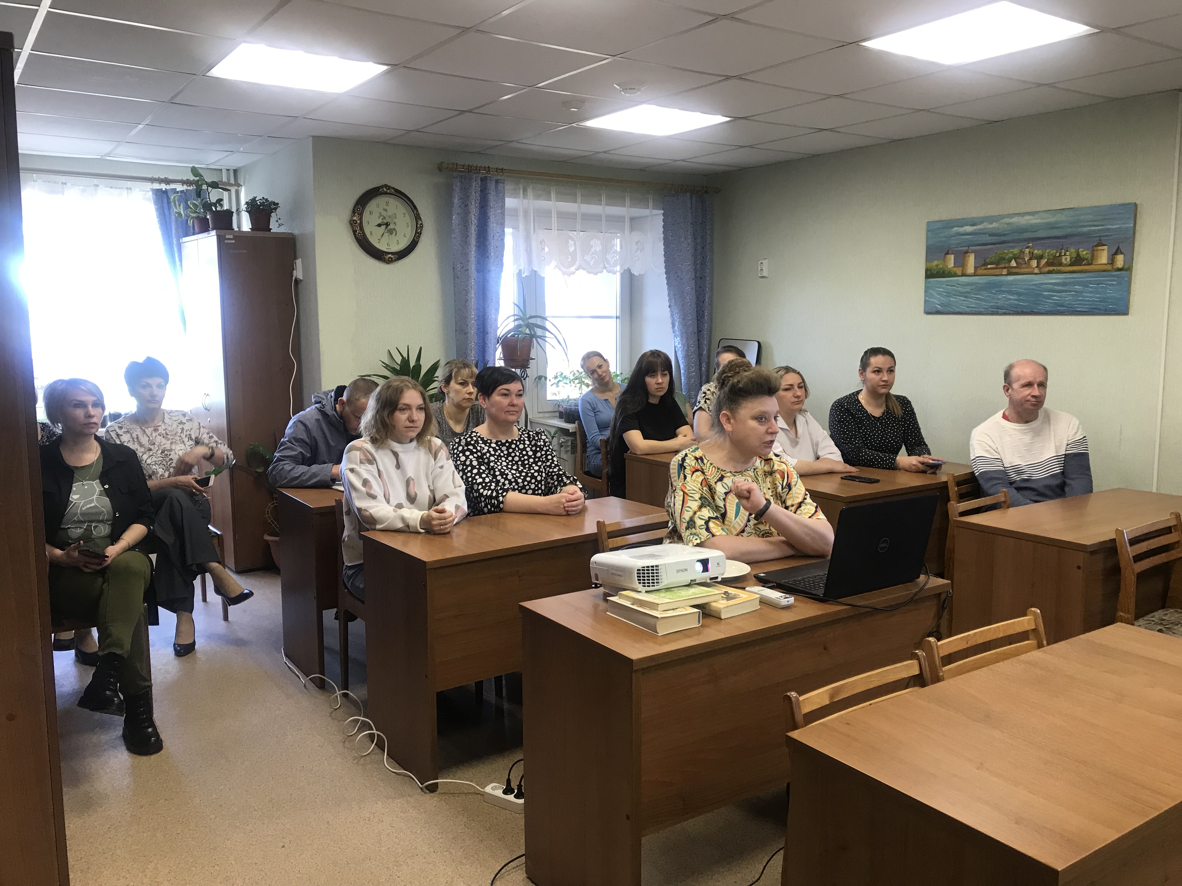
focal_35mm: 28
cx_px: 591
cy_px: 443
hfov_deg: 63.4
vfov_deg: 49.7
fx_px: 956
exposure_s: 1/33
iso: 25
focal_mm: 3.99
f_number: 1.8
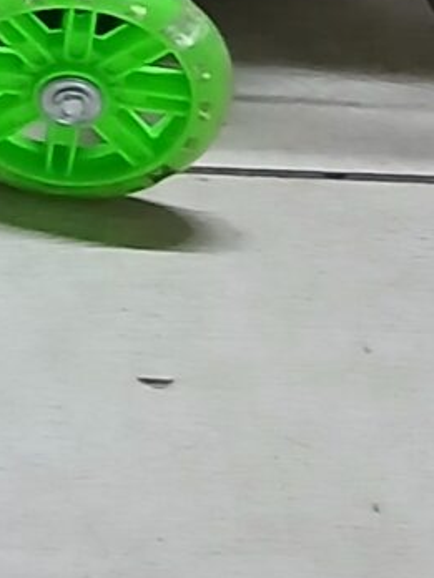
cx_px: -830
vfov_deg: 9.9
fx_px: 3193
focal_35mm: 191
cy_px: -397
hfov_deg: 7.0
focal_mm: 3.98
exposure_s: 1/25
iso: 250
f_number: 1.8
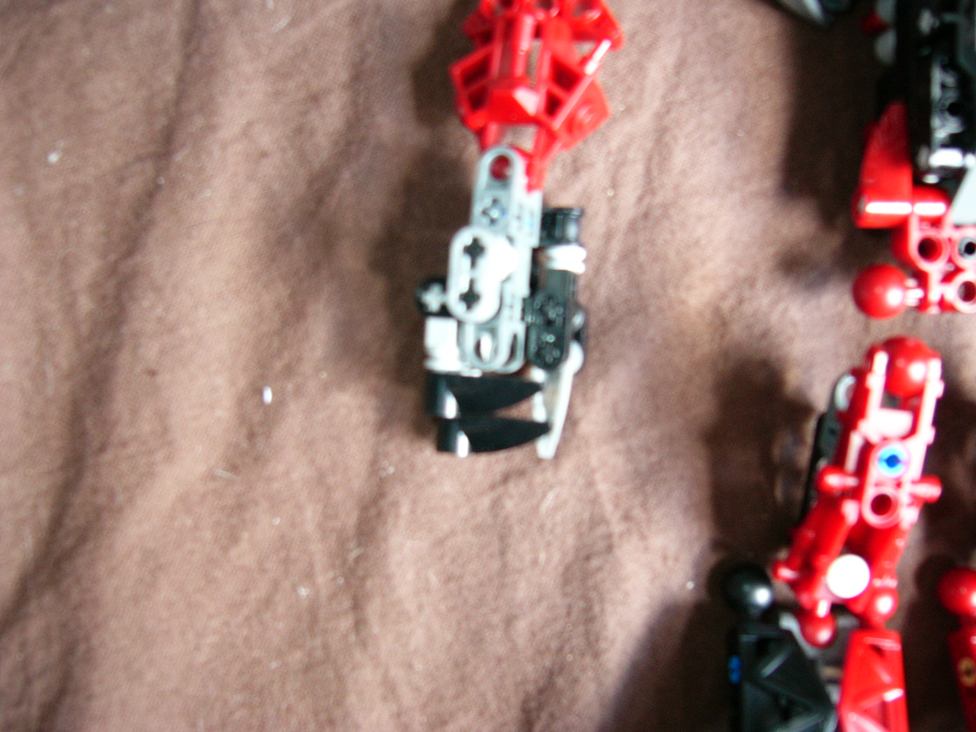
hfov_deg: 52.6
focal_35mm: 35
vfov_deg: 40.7
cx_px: 488
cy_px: 366
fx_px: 987
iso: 100
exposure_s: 1/3.2
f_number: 2.8
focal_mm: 5.8
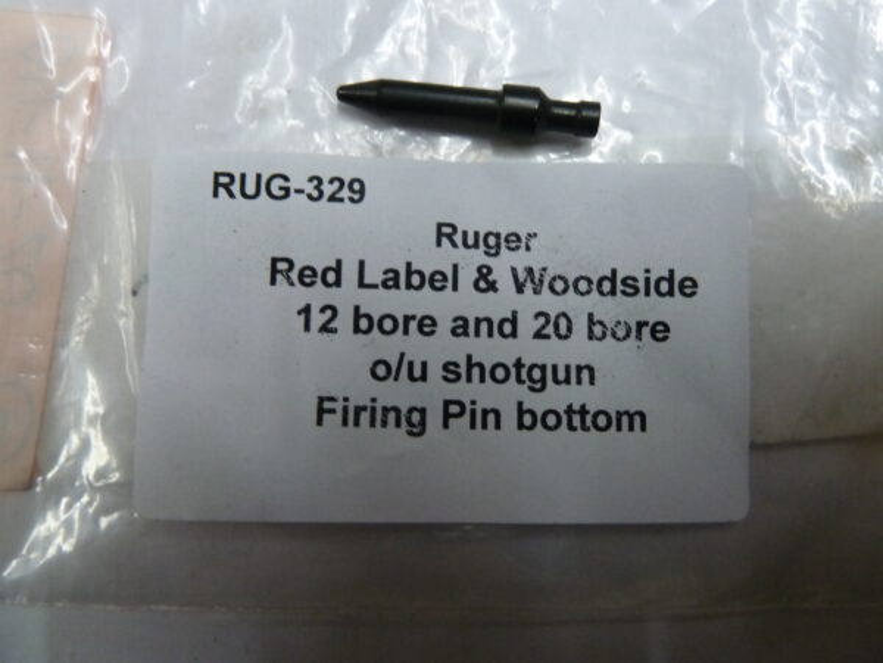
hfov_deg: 69.4
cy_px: 332
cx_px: 442
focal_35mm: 25
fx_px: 638
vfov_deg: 54.9
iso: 320
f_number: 3.3
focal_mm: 4.1
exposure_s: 1/30
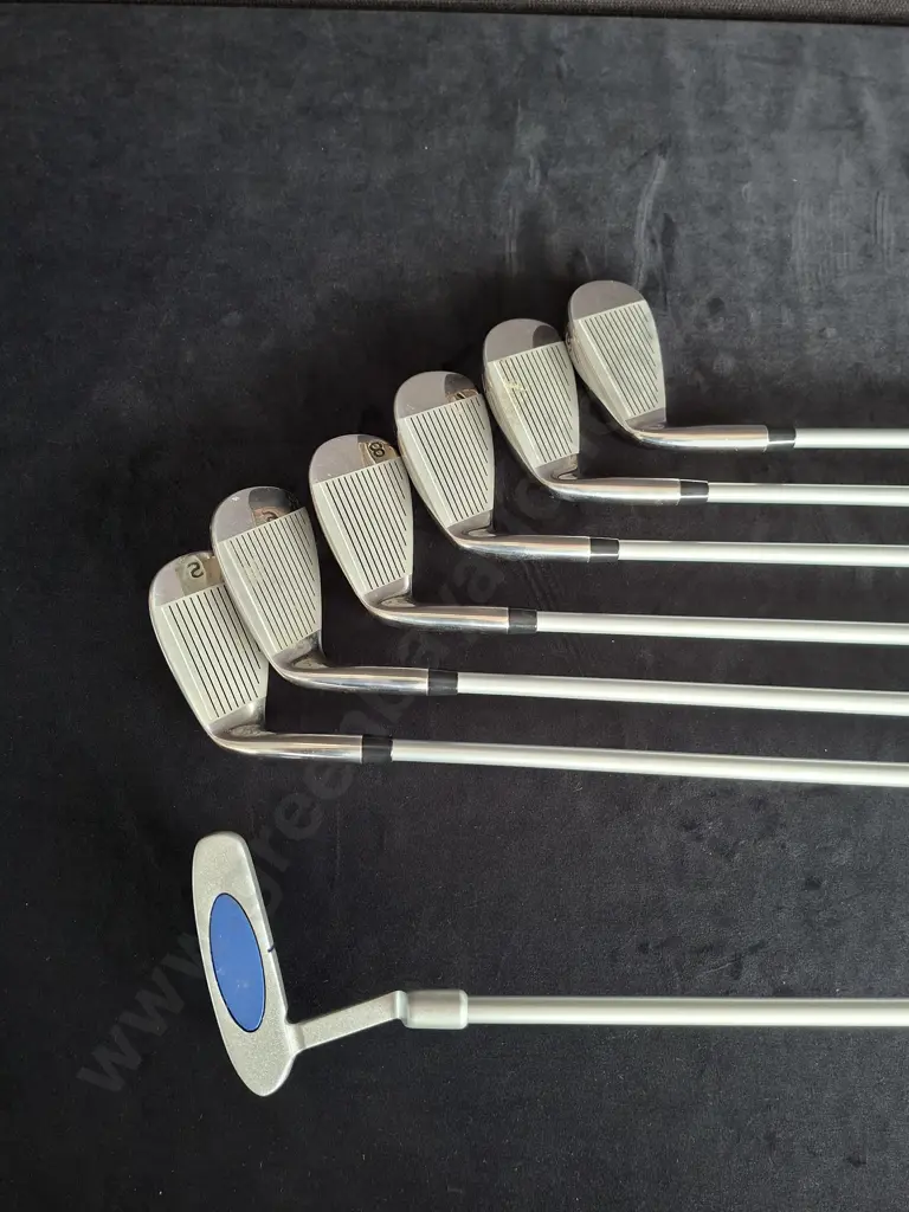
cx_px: 454
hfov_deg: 58.9
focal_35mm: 23
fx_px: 805
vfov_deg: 73.9
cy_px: 606
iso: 200
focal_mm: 5.54
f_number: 1.8
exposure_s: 1/50
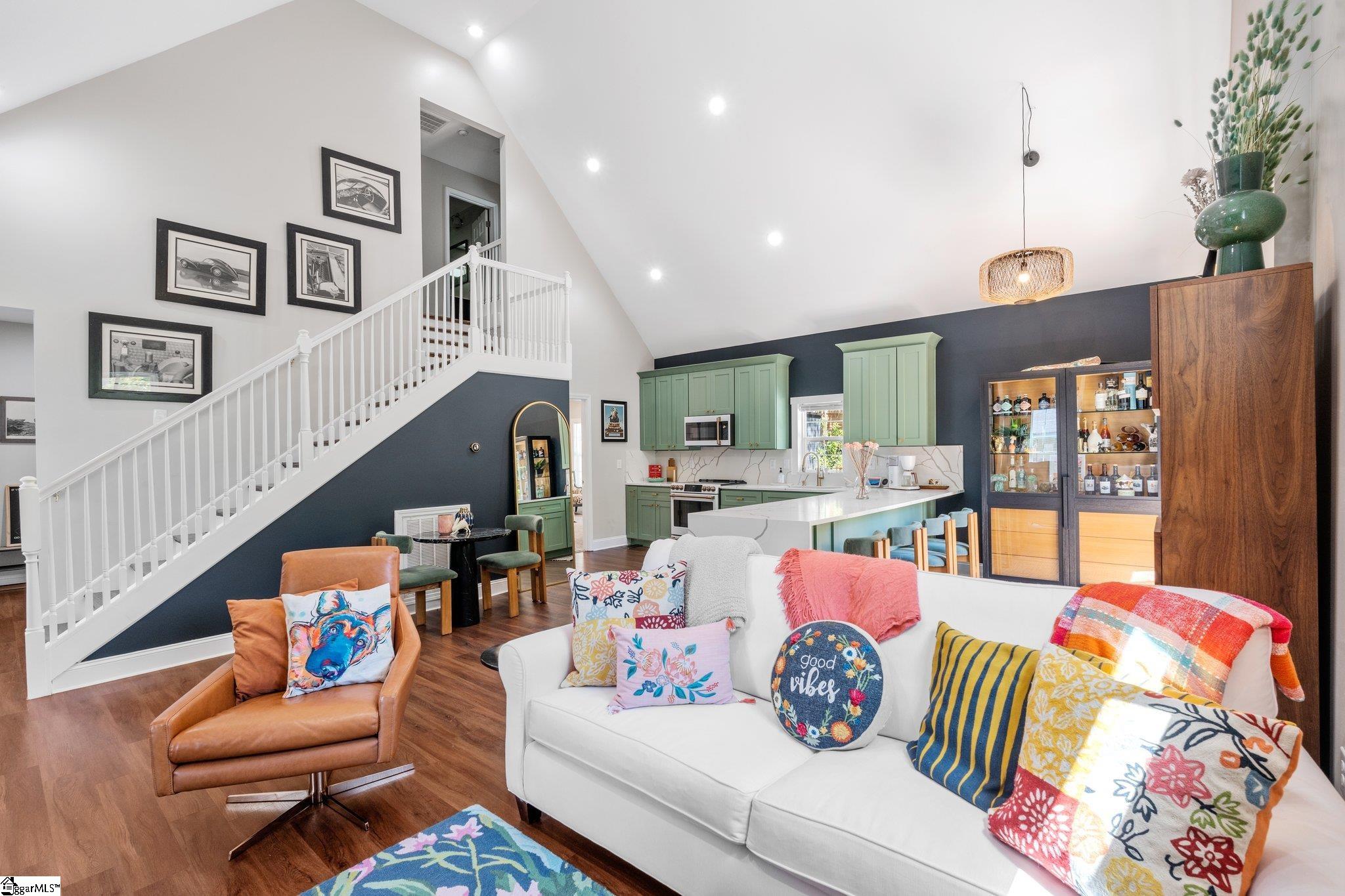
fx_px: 598
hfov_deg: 96.7
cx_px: 672
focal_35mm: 16
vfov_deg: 73.7
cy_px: 448
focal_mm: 16
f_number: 9
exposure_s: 1/5
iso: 250
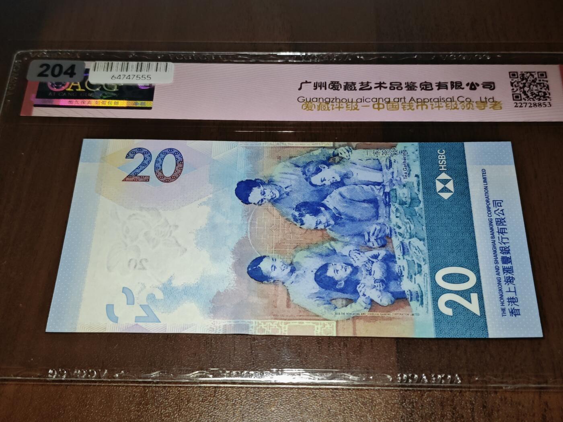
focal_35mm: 50
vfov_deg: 29.1
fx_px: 813
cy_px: 211
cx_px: 282
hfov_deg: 38.2
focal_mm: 5.85
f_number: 1.63
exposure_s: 1/100
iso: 160
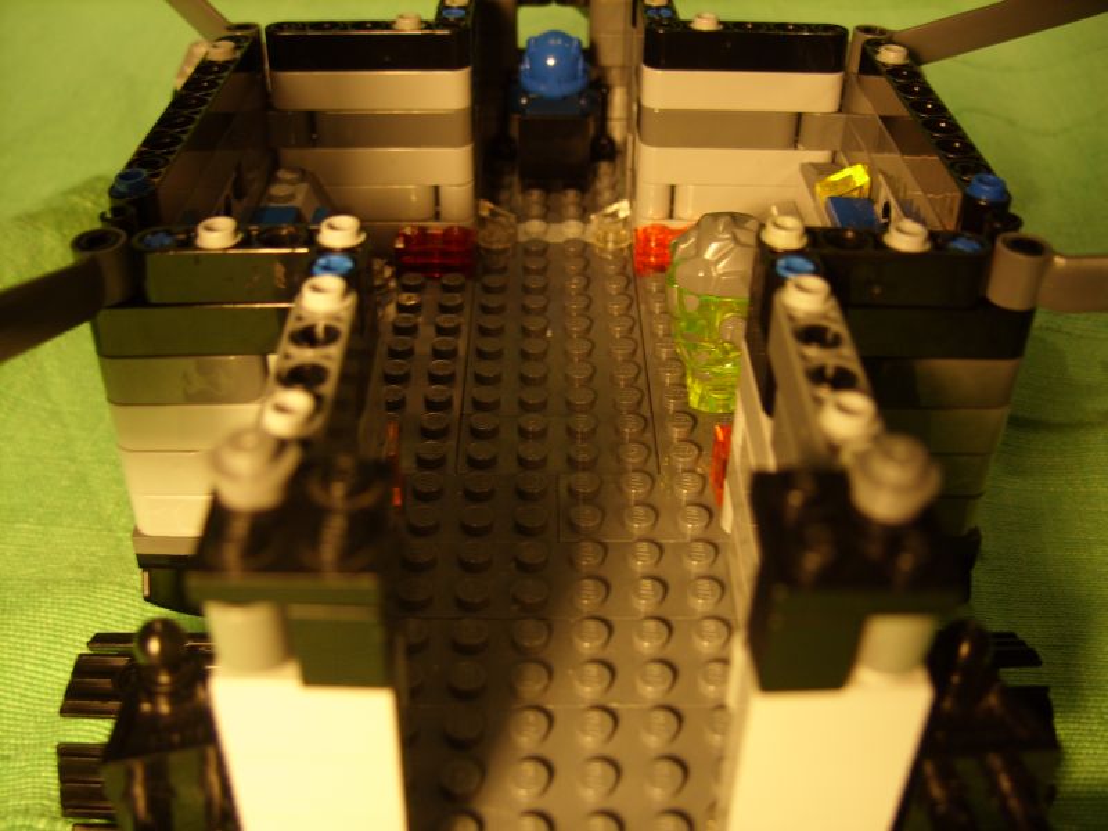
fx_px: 1216
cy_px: 416
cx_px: 554
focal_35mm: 38
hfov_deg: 49.0
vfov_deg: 37.7
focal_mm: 7.8
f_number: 2.8
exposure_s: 1/11
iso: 100
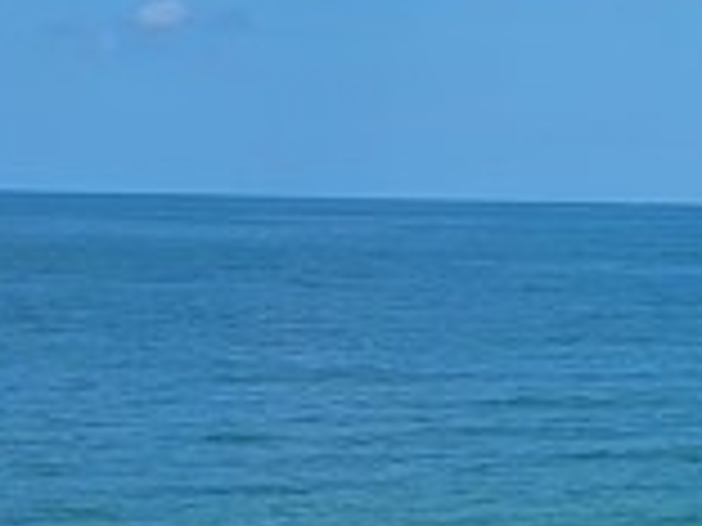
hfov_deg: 11.0
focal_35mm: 171
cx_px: 1166
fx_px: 3468
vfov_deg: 8.7
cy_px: 229
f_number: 1.8
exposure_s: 1/3727
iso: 40
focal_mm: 5.4
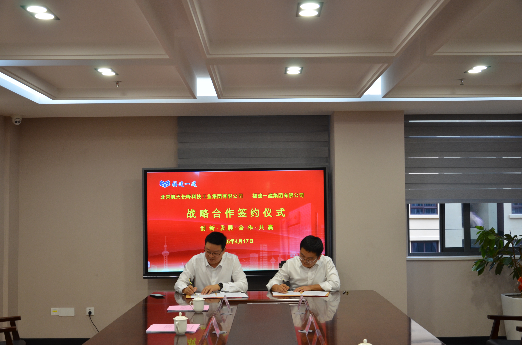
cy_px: 172
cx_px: 261
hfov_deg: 43.7
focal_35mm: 45
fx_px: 651
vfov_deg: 29.7
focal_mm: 30
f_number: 4.2
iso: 400
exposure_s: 1/40
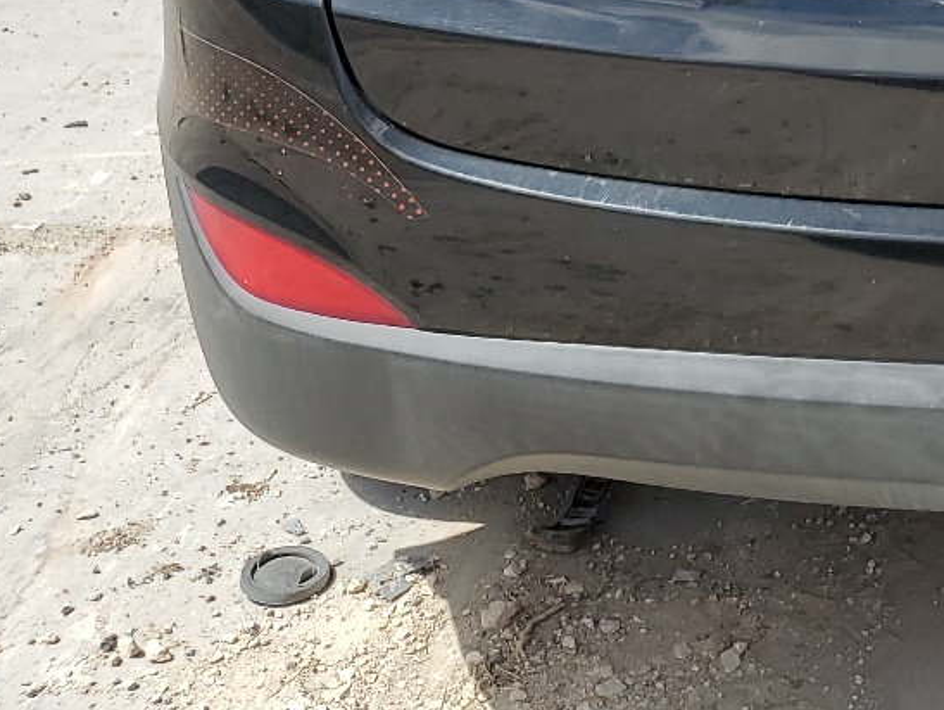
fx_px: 2074
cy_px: -200
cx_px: 1054
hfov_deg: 23.9
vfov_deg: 18.2
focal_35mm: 76
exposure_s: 1/2500
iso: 50
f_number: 1.5
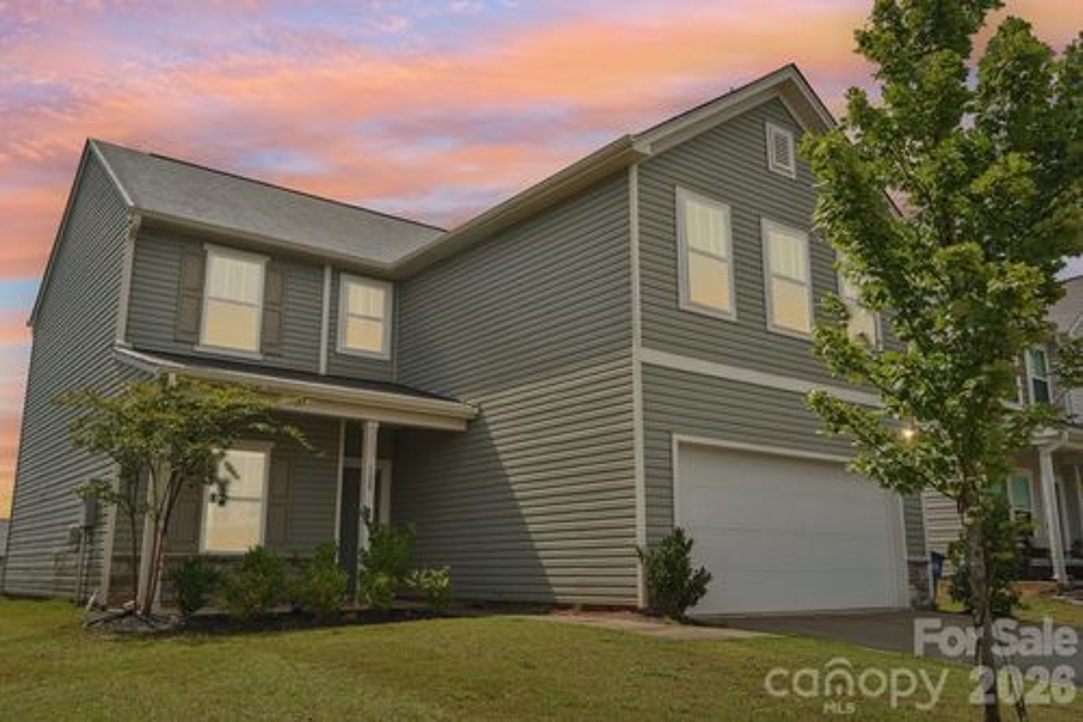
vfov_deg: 43.6
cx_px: 542
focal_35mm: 30
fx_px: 902
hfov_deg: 61.9
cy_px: 361
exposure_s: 1/90
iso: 100
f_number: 8
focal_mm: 20
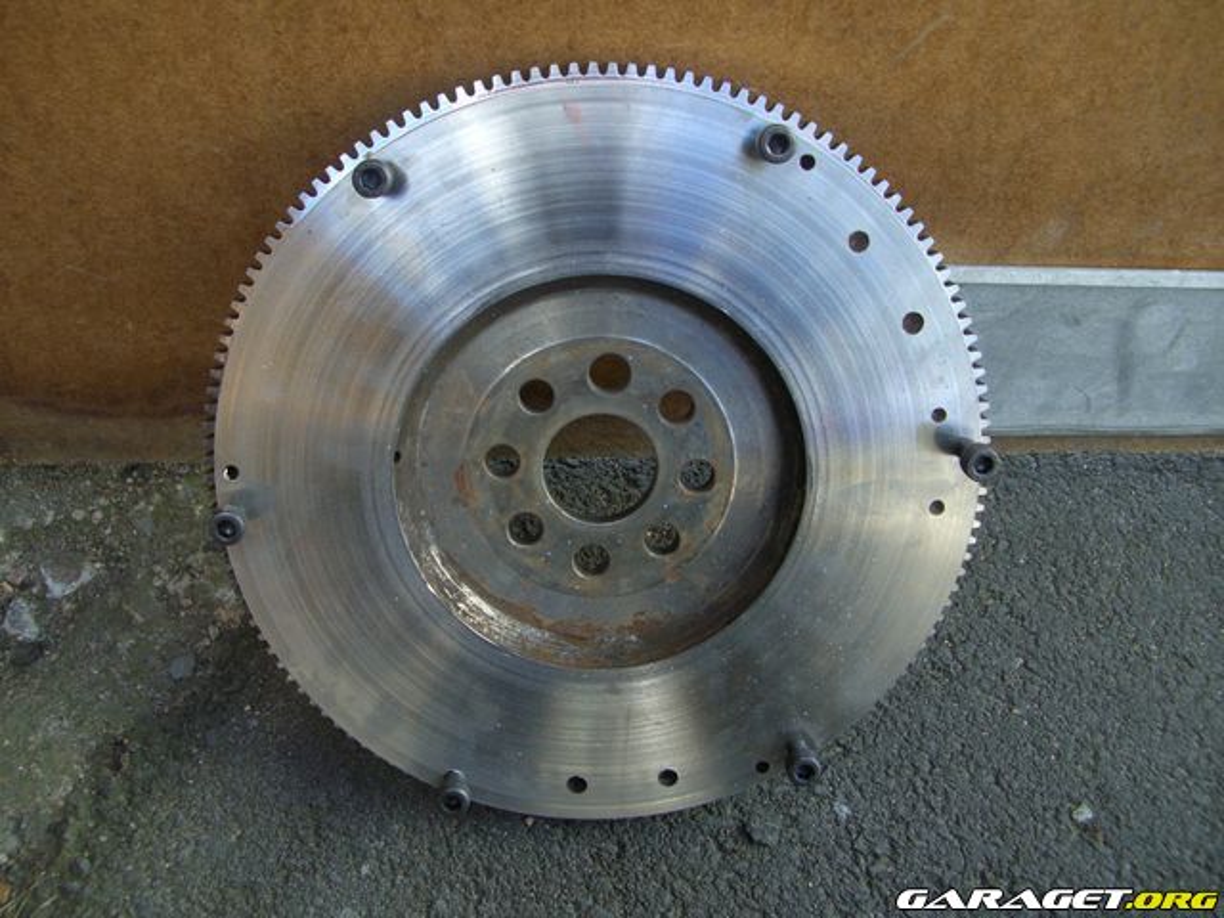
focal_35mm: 38
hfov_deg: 49.0
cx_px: 612
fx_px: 1344
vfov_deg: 37.7
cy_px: 459
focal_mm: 7.9
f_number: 2.8
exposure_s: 1/160
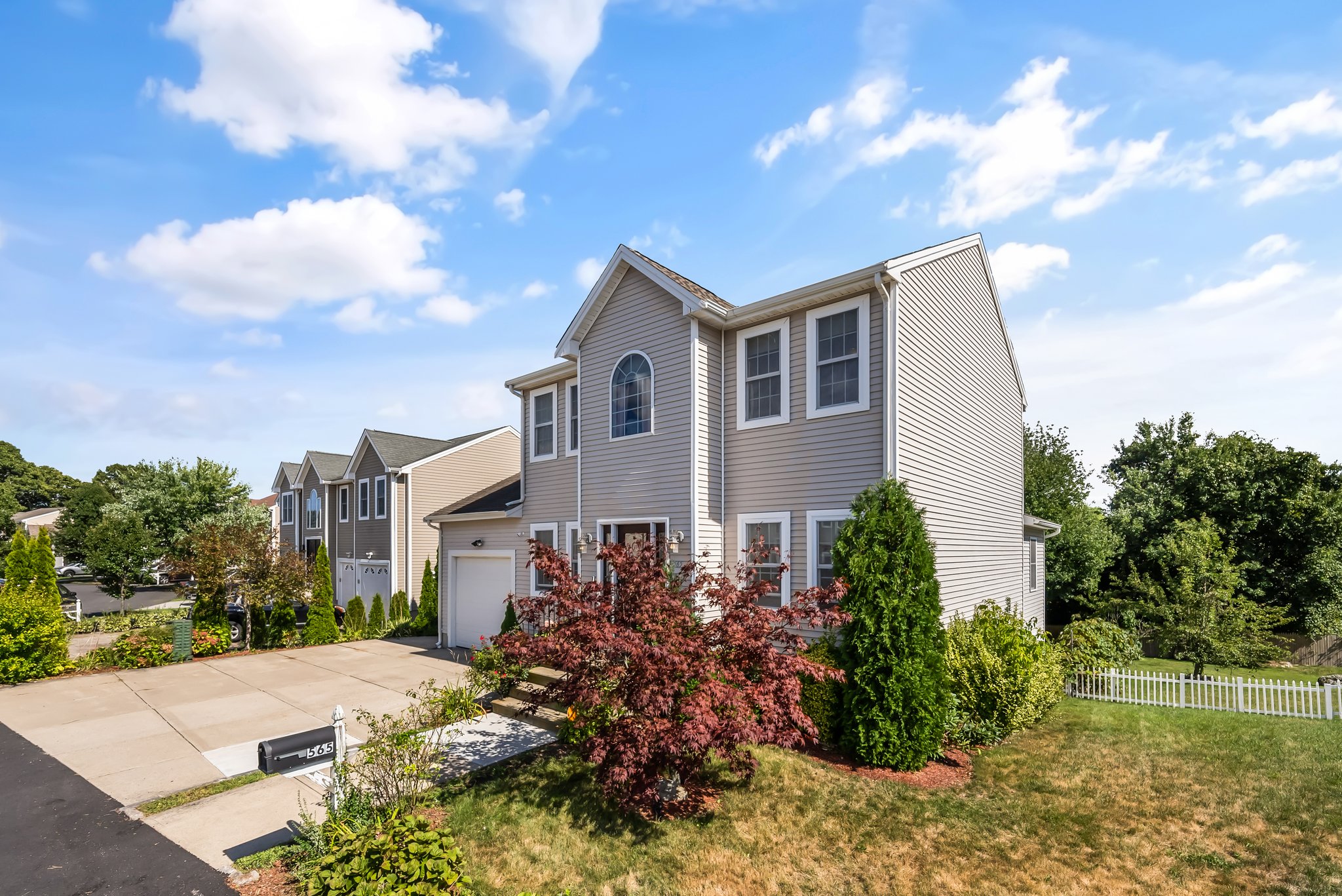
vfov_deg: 81.3
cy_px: 448
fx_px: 522
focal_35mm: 14
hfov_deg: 104.2
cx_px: 671
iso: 800
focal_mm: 14
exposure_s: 1/2500
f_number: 8
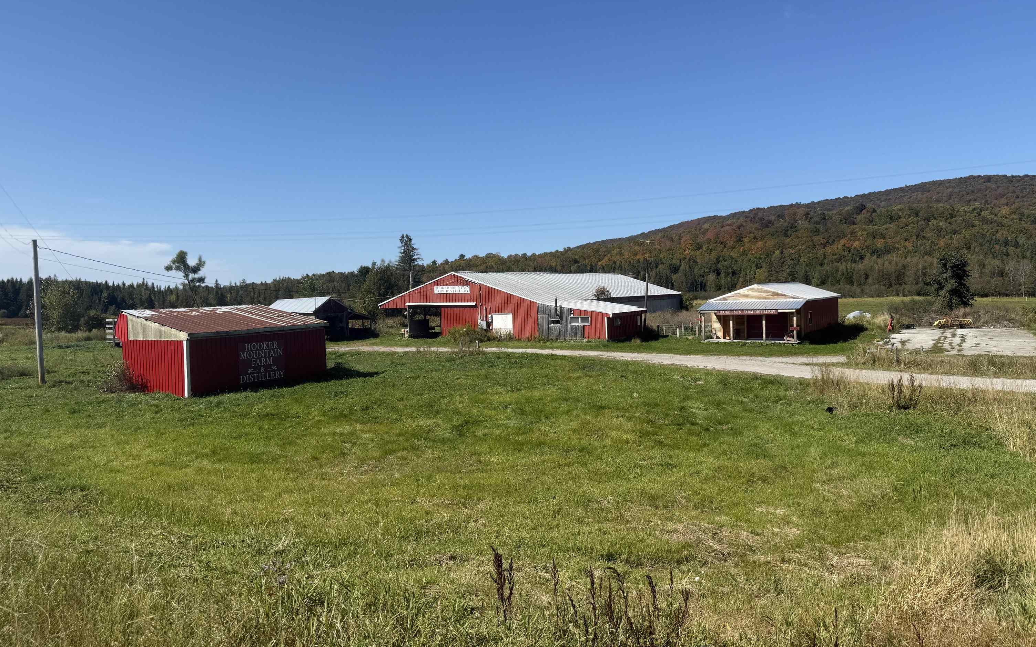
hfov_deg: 70.4
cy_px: 313
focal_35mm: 26
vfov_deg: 47.6
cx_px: 512
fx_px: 734
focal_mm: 6.76
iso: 80
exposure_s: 1/4673
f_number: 1.78
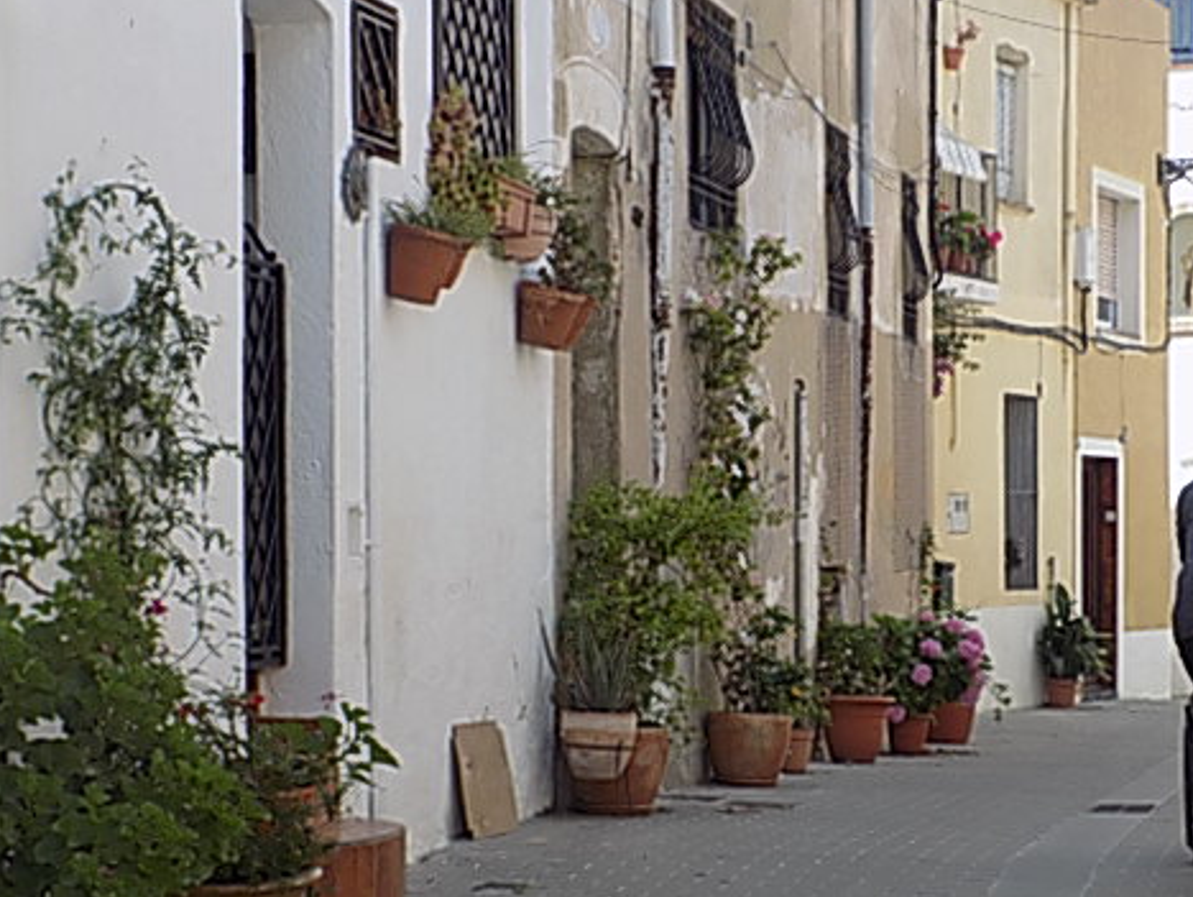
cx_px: 751
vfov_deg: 16.6
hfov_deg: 21.9
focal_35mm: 89
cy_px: 539
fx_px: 3070
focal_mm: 11.5
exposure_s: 1/320
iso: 80
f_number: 4.1
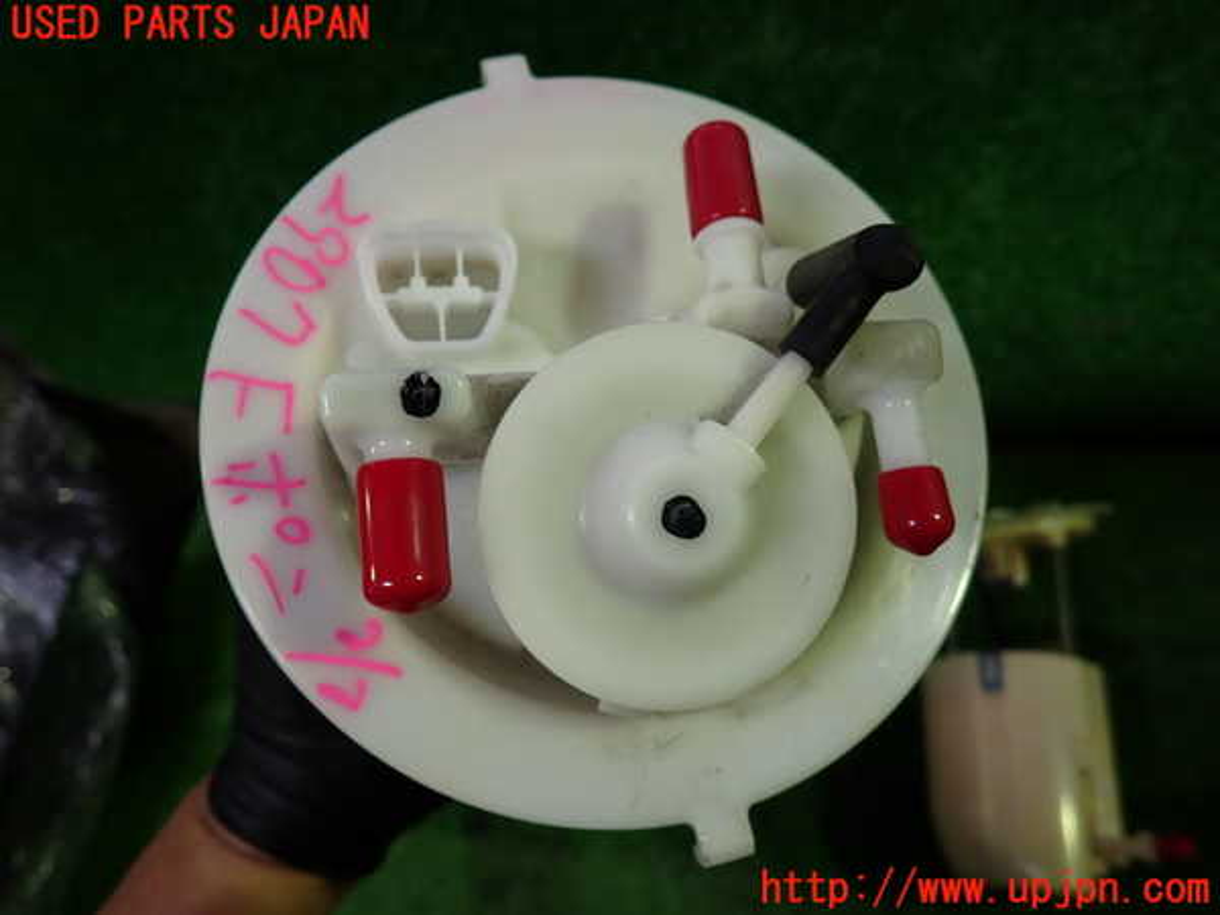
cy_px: 458
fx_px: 881
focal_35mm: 25
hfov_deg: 69.4
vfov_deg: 54.9
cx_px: 610
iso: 125
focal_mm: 4.5
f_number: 2
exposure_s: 1/60
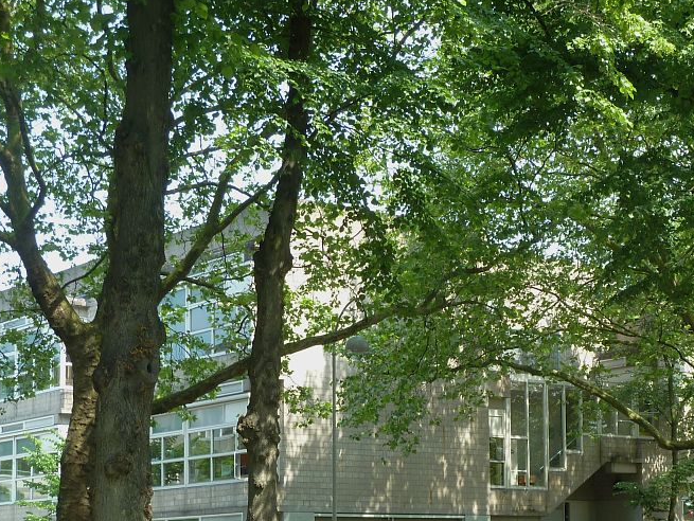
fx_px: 1504
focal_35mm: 75
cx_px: 442
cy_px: 403
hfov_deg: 25.9
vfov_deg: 19.5
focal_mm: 7.9
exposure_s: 1/80
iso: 80
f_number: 3.8
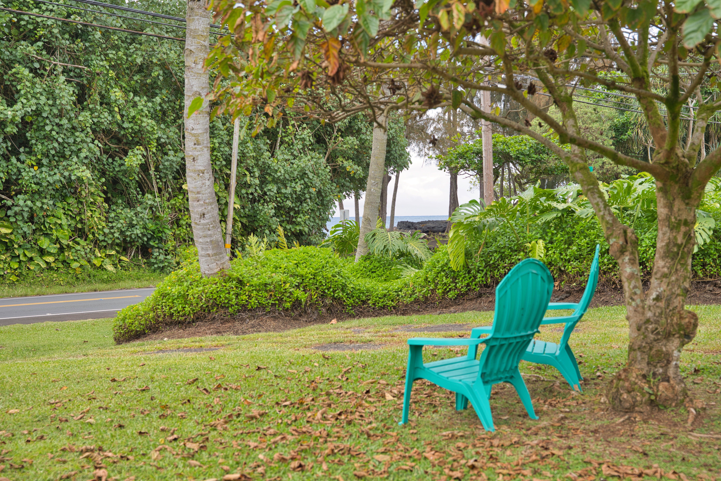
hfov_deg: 37.5
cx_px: 378
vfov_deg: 25.5
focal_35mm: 53
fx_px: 1061
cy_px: 230
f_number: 4
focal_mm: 49.9
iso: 50
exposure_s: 1/320
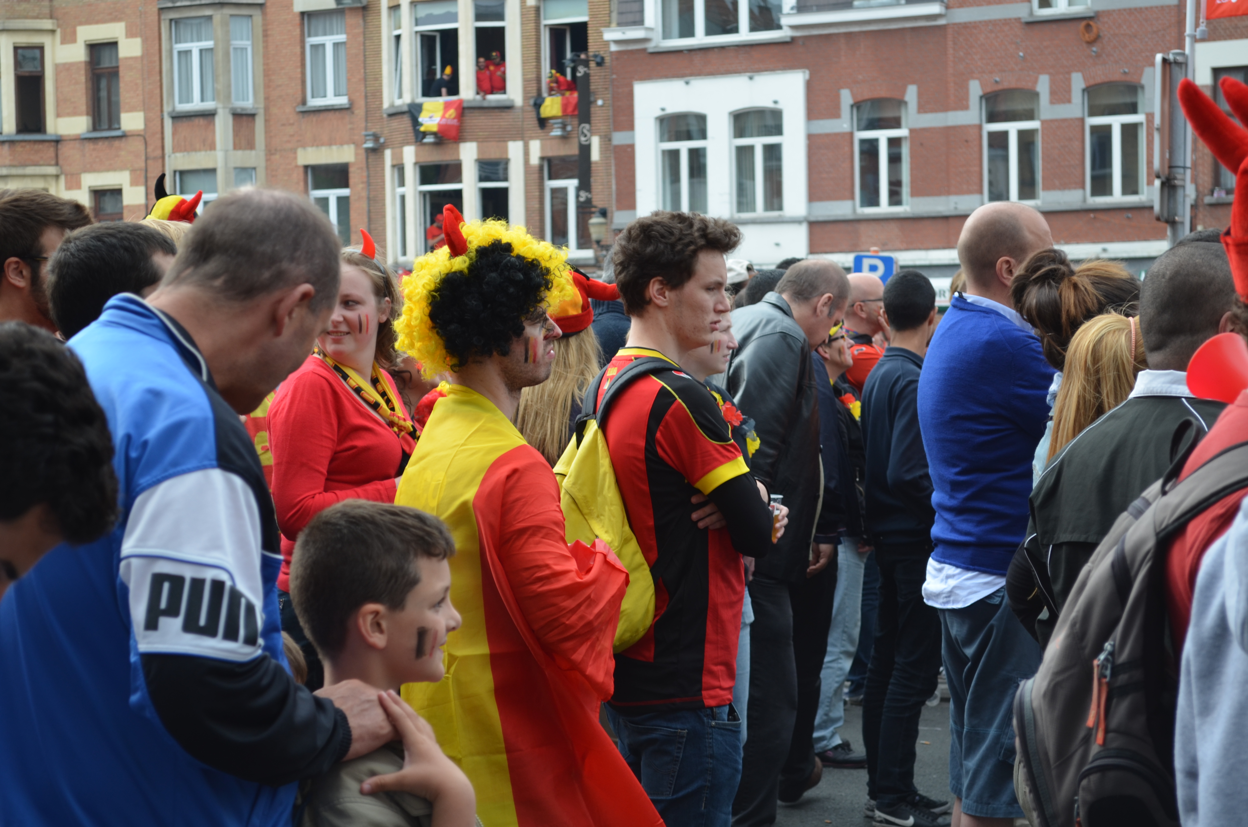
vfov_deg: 16.5
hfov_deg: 24.7
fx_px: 2854
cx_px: 624
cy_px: 414
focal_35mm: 82
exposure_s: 1/125
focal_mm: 55
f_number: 5.6
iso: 200
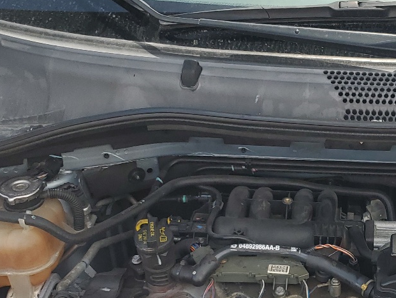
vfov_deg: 21.4
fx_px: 767
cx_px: 369
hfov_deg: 27.7
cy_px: 275
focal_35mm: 67
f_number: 1.5
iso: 50
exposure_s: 1/1000
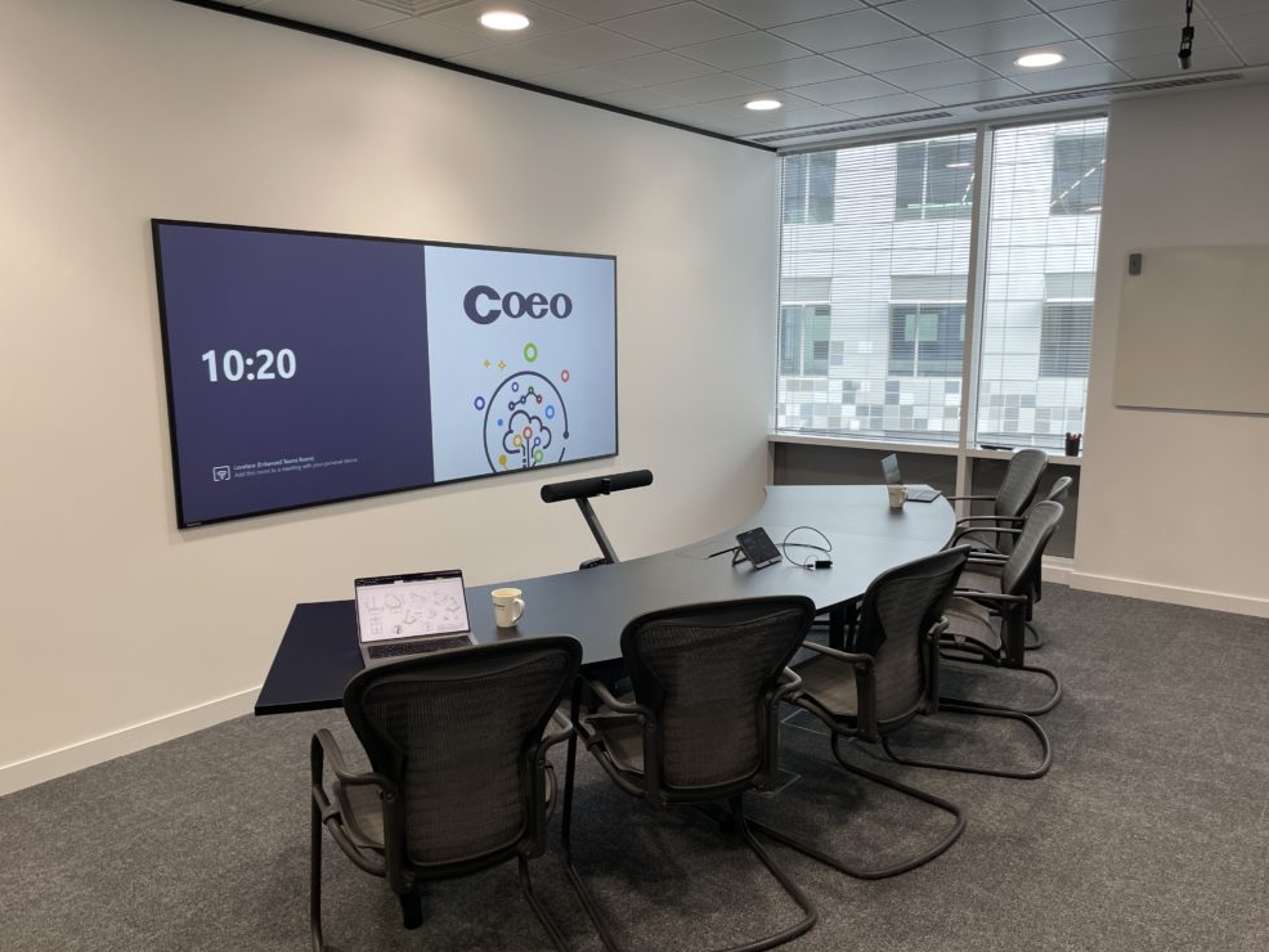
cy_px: 493
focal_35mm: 27
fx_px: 990
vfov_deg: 51.4
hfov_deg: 65.3
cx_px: 651
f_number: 1.6
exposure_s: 1/111
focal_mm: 4.2
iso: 64
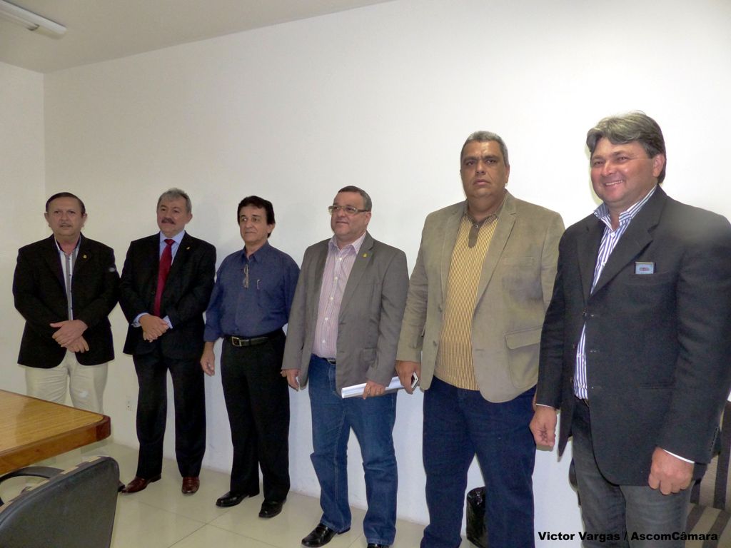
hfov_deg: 69.4
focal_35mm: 25
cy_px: 274
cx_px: 366
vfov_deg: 54.9
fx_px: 528
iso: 400
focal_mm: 4.5
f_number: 2.8
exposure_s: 1/60
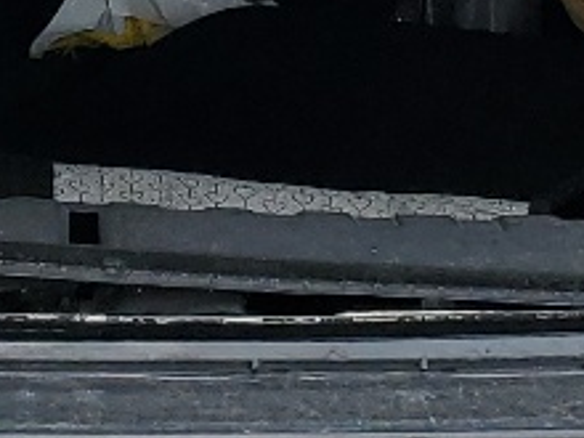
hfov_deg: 10.4
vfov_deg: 7.7
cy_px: -173
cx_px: 146
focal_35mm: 189
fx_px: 3189
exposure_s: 1/1667
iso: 50
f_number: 1.5
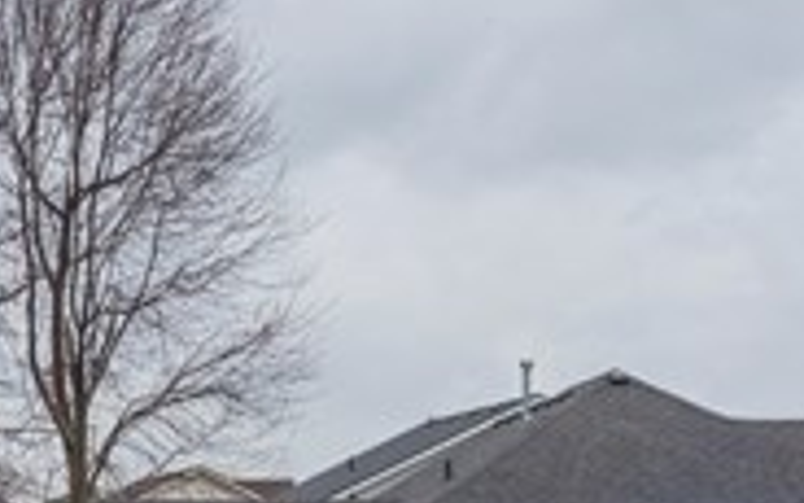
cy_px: 621
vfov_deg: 9.0
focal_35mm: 144
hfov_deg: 13.3
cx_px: -570
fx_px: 3155
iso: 100
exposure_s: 1/60
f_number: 11
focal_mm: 24
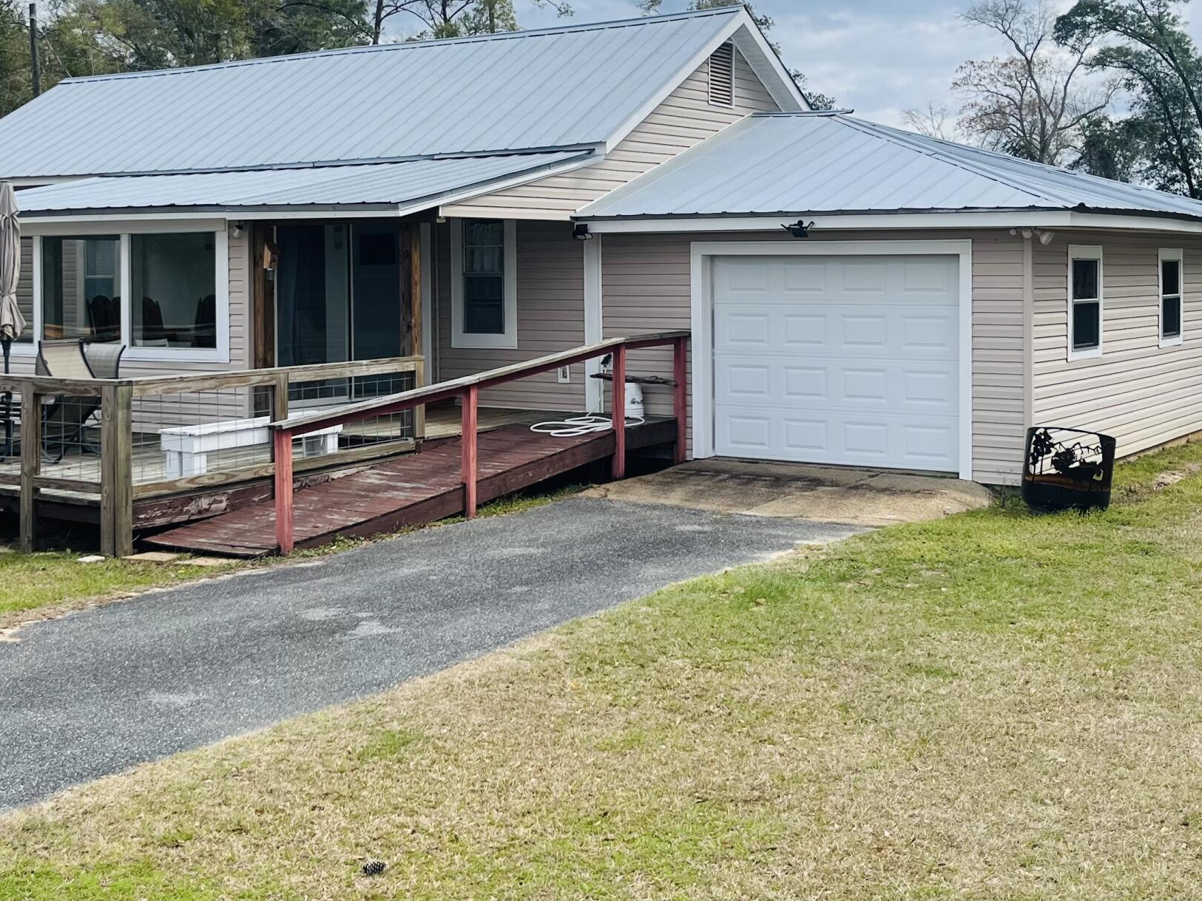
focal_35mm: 48
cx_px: 554
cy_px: 262
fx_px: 1667
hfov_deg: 39.6
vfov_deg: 29.9
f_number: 1.6
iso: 50
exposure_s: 1/4149
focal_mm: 5.1
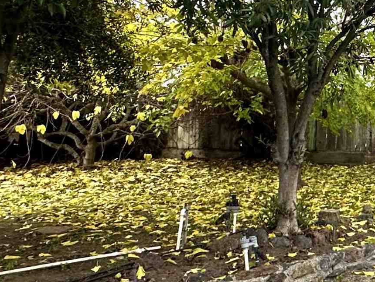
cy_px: 74
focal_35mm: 50
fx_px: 542
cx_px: 435
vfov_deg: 28.7
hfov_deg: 32.4
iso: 160
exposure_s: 1/99
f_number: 2.2
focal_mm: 2.22
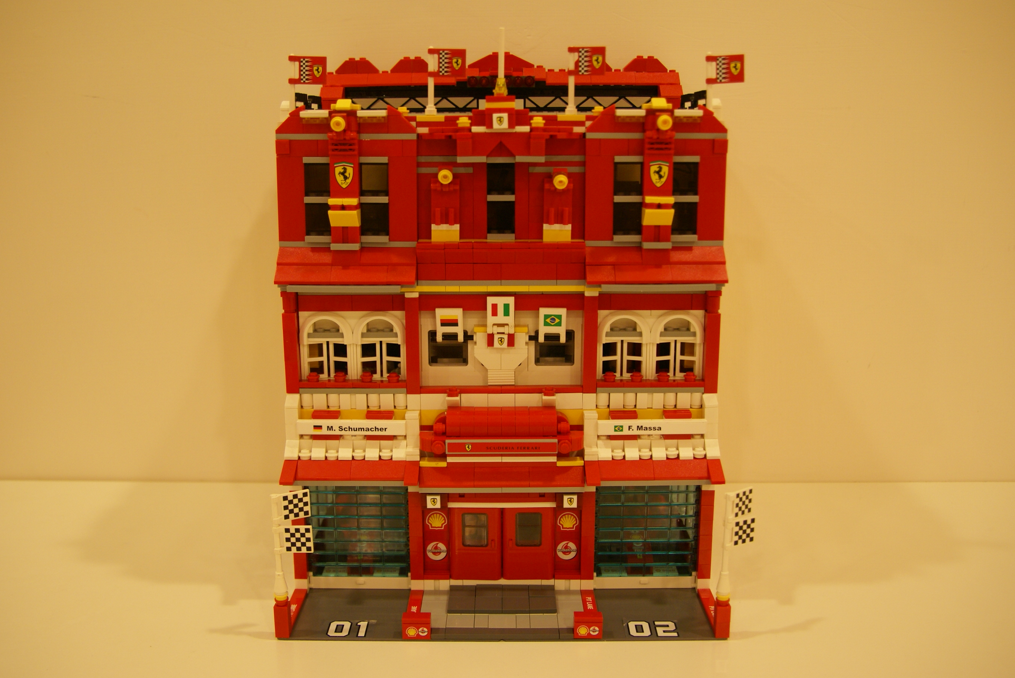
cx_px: 508
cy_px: 327
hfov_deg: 54.4
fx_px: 987
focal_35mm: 35
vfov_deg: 37.9
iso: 250
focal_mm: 22
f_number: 4
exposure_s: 1/30
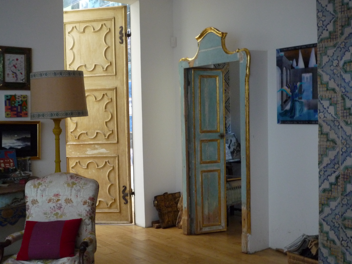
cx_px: 176
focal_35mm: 44
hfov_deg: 42.9
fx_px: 447
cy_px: 132
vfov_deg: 32.9
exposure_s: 1/8
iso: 400
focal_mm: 7.8
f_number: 4.3
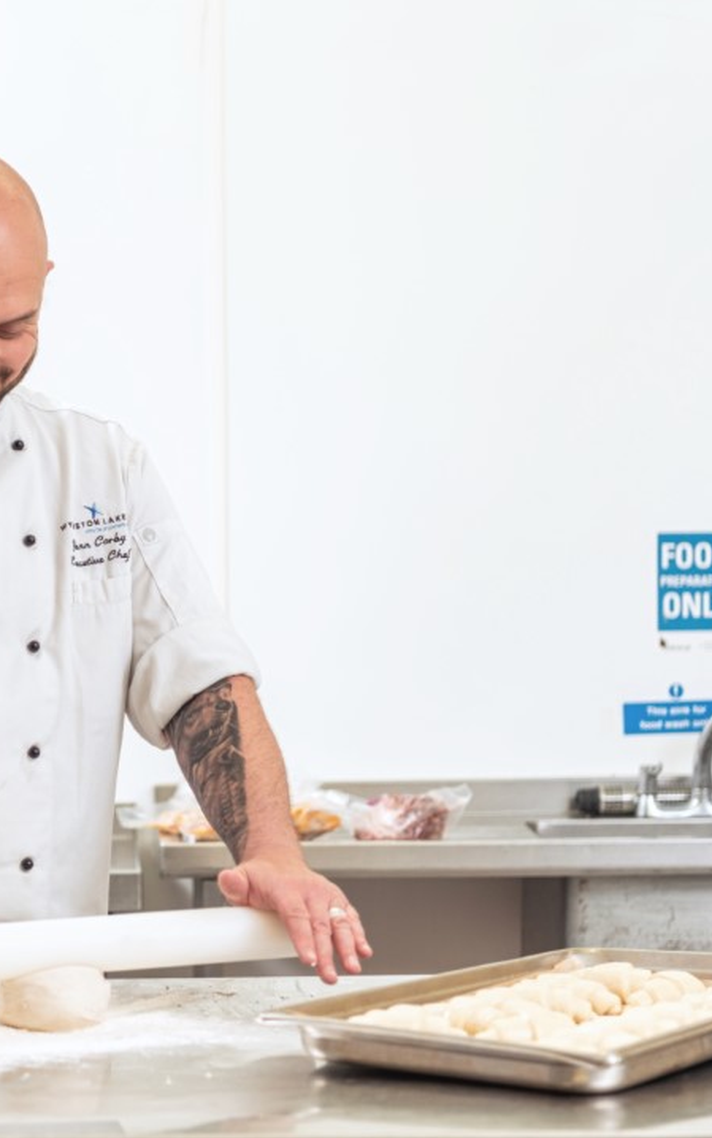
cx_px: 127
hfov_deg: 14.1
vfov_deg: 22.6
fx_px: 2855
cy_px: 568
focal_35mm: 92
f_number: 2.8
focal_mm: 60
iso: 200
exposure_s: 1/200
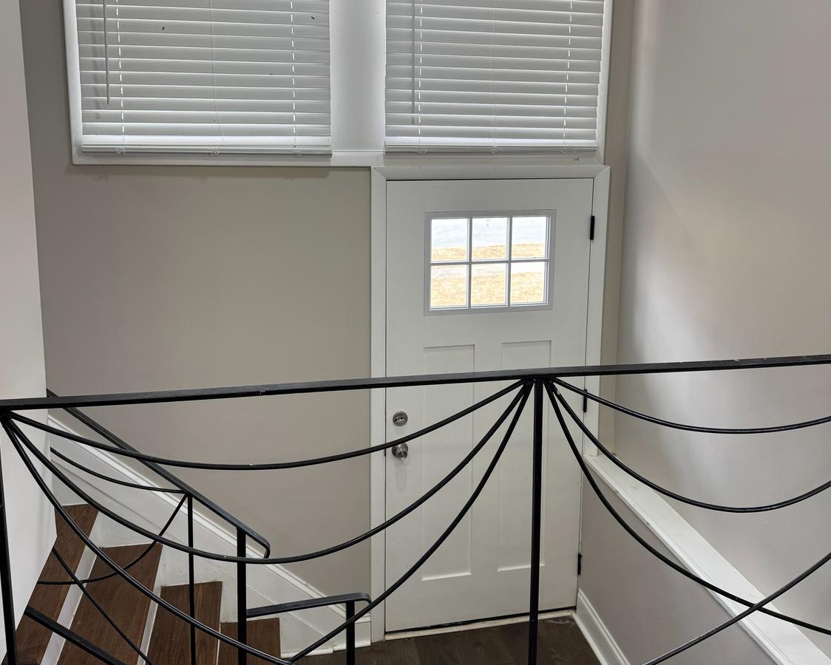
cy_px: 250
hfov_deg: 55.6
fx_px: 787
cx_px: 409
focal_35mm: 32
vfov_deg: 45.4
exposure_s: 1/120
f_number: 1.78
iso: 100
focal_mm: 6.76
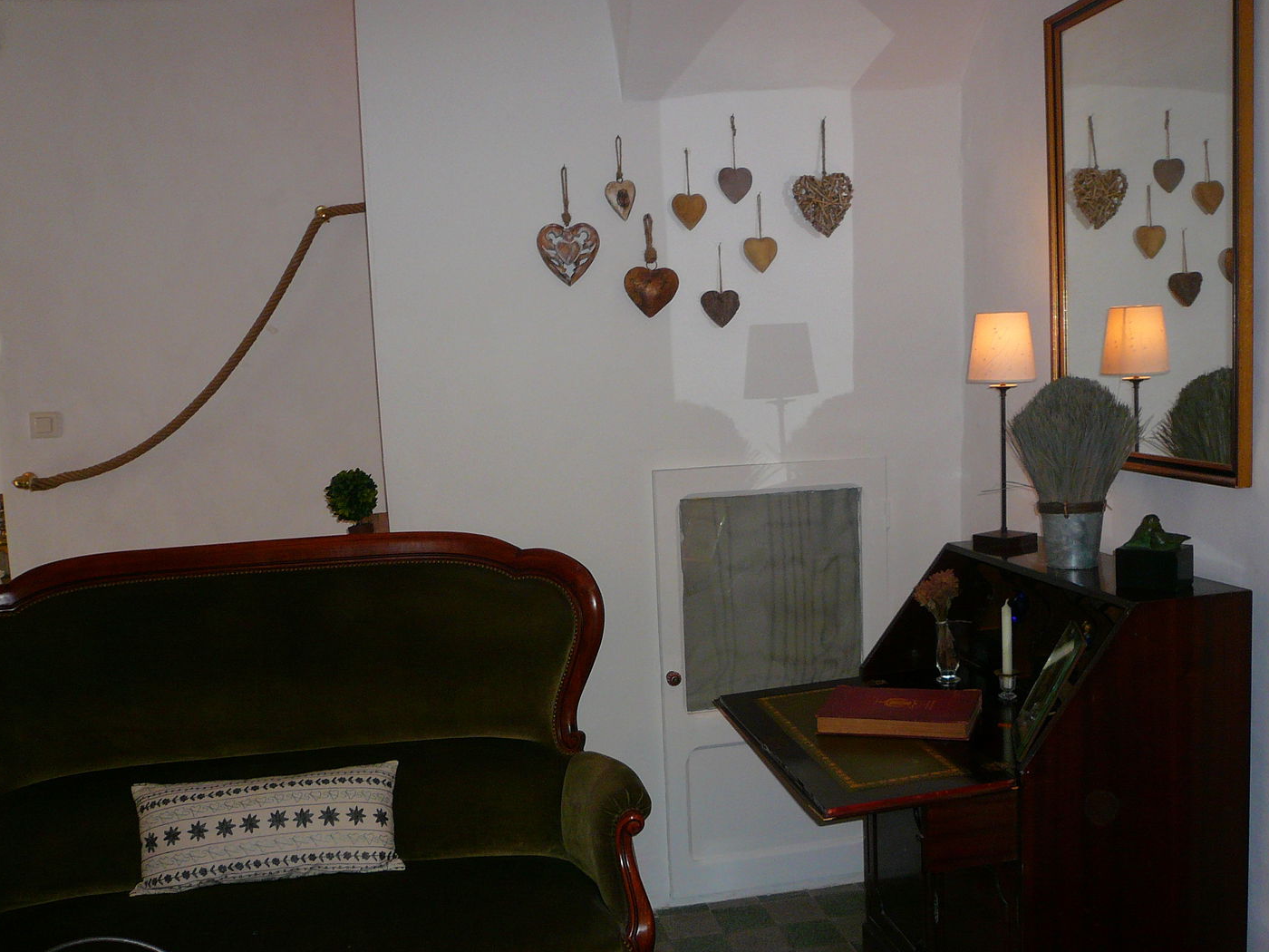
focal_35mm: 32
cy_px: 531
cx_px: 629
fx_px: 1173
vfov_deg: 44.1
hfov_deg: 56.8
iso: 100
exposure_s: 1/30
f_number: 2.8
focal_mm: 4.6
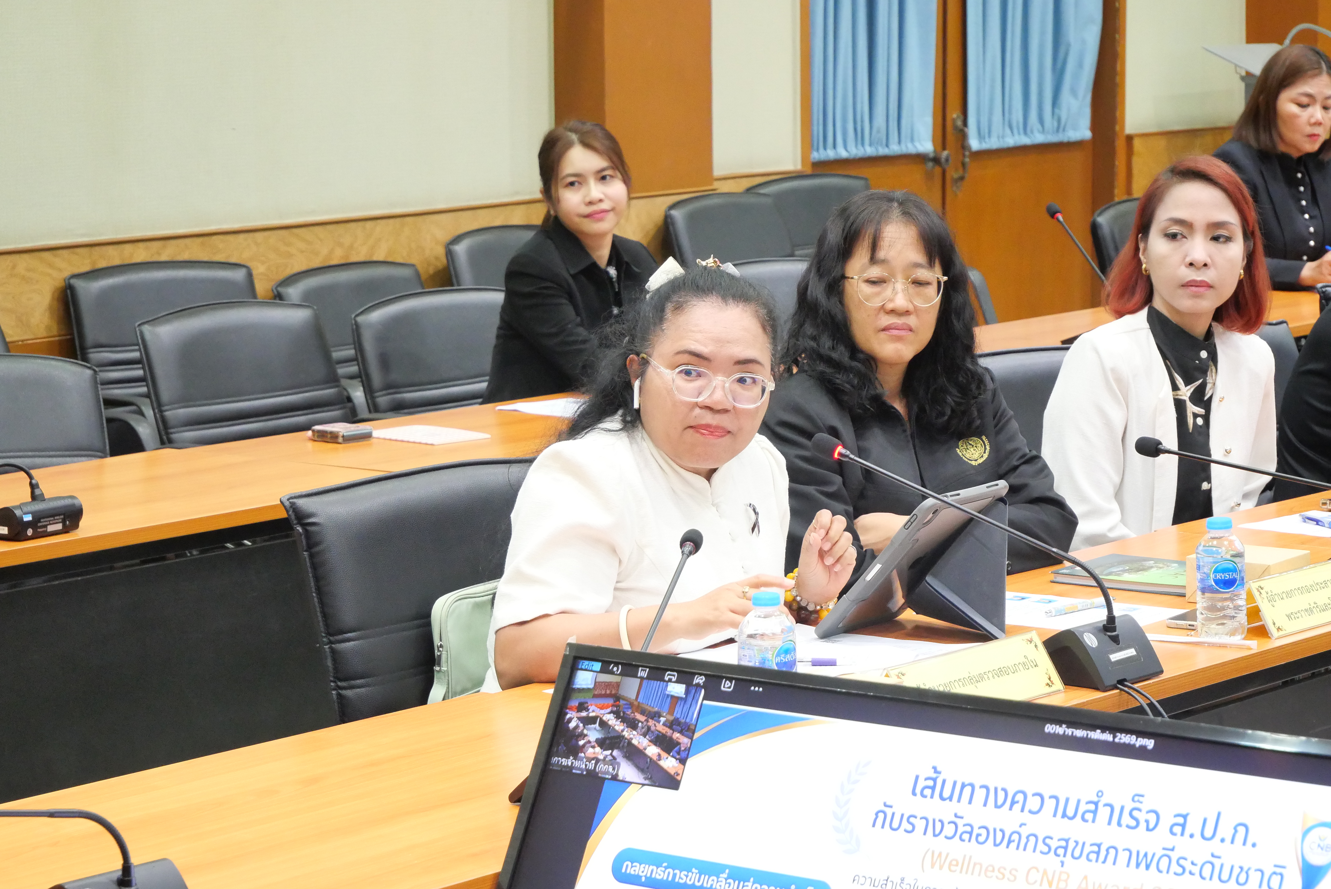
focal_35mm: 108
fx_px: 3995
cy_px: 444
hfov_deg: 18.9
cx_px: 666
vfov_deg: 12.7
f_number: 5.6
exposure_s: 1/30
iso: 3200
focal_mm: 52
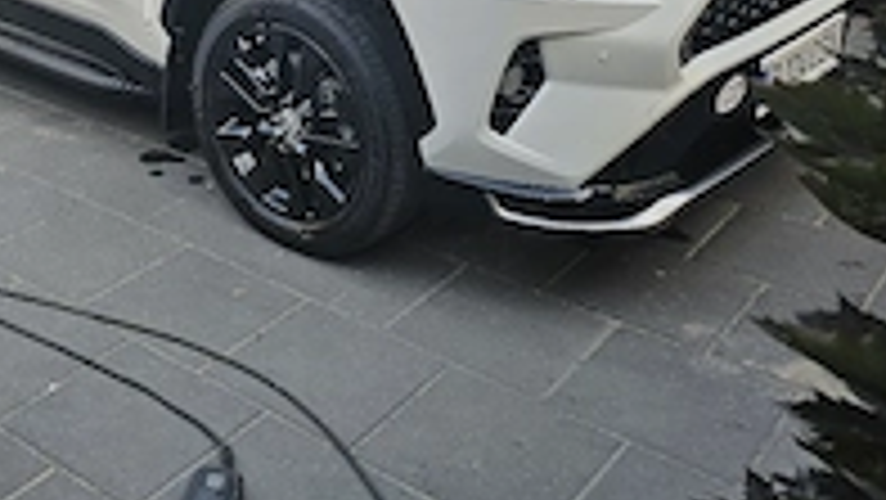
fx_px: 1199
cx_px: 225
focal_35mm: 51
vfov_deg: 22.3
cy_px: -36
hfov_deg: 39.5
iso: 40
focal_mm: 6.3
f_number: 1.7
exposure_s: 1/182
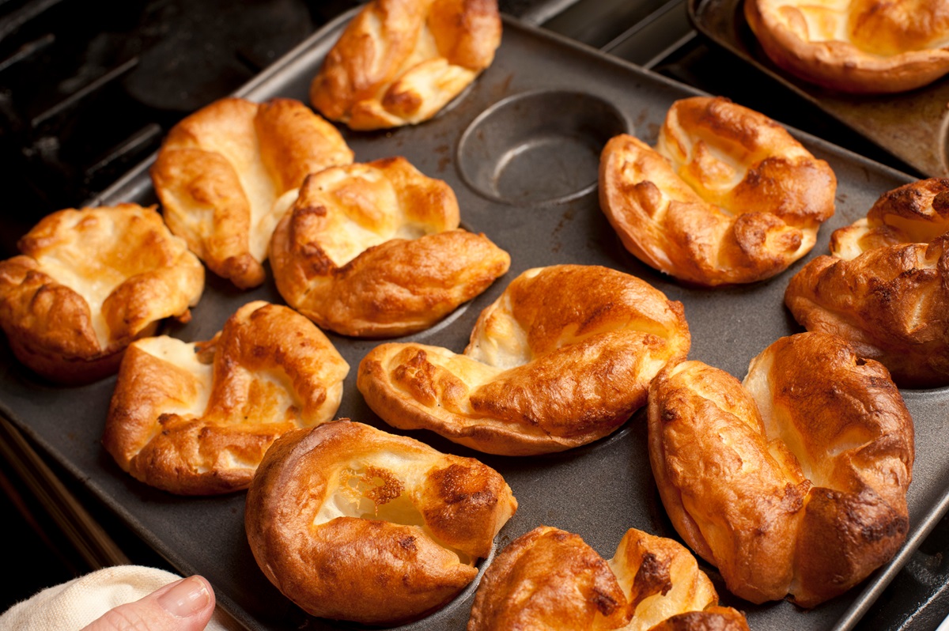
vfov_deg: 26.9
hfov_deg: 39.6
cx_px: 474
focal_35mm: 50
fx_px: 1317
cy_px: 316
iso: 200
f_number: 8
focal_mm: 50
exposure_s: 1/60
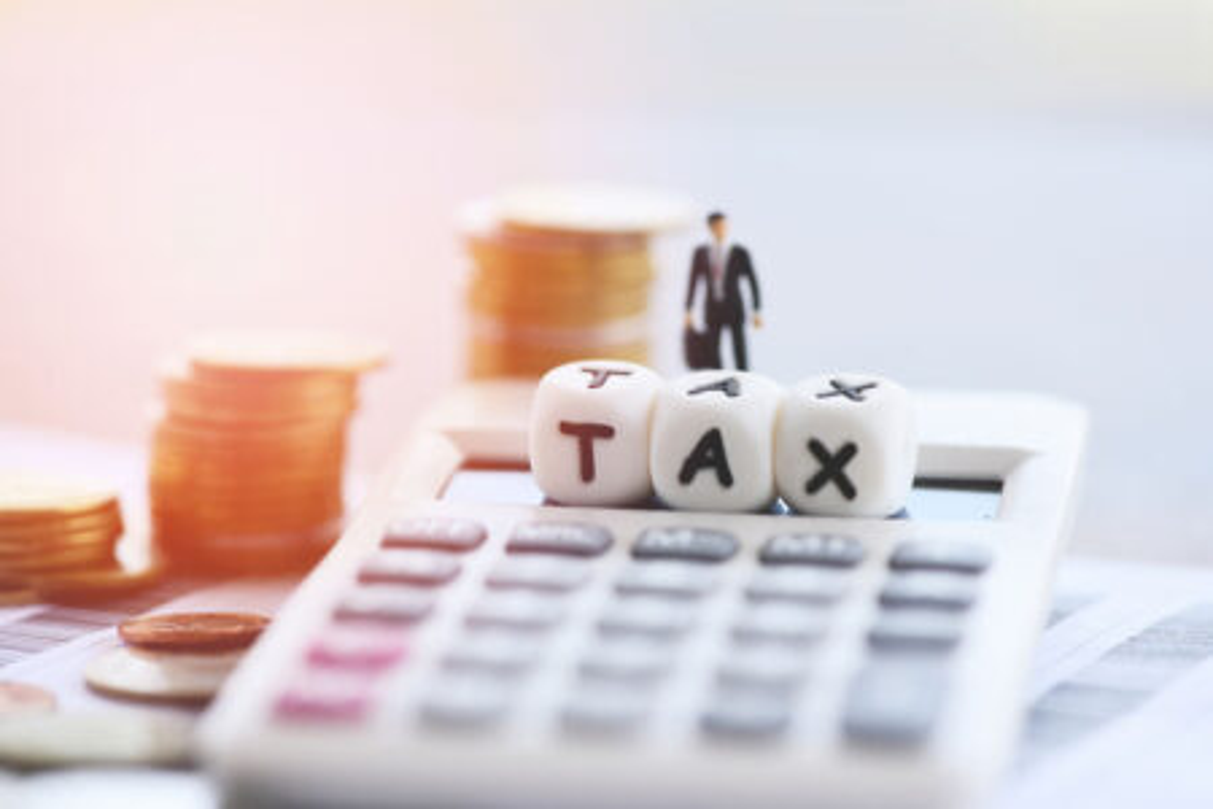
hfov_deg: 19.5
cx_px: 606
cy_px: 404
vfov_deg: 13.0
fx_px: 3538
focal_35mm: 105
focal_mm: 105
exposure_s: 1/250
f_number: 6.3
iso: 160
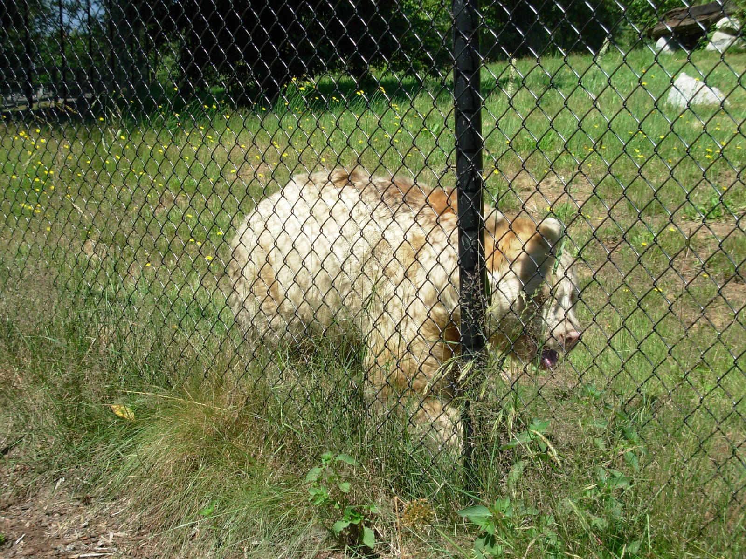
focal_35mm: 64
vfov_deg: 22.9
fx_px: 1379
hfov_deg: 30.3
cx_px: 373
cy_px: 280
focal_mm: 10.5
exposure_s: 1/645
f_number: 3.4
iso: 50
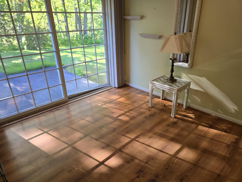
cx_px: 121
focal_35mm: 23
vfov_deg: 58.9
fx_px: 161
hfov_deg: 73.9
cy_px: 91
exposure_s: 1/120
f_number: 1.7
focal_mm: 6.3
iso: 100
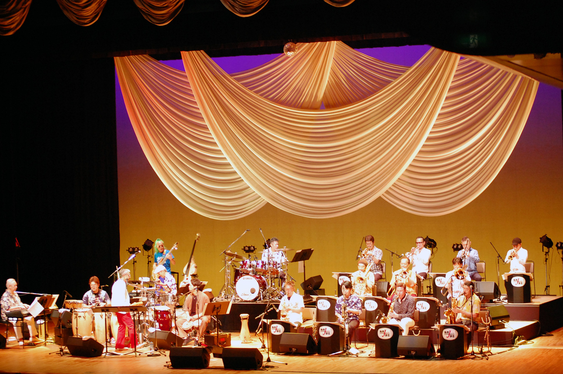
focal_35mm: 82
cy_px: 187
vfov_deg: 16.5
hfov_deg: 24.6
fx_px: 1289
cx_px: 282
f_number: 4
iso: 1250
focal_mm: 55
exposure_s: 1/30
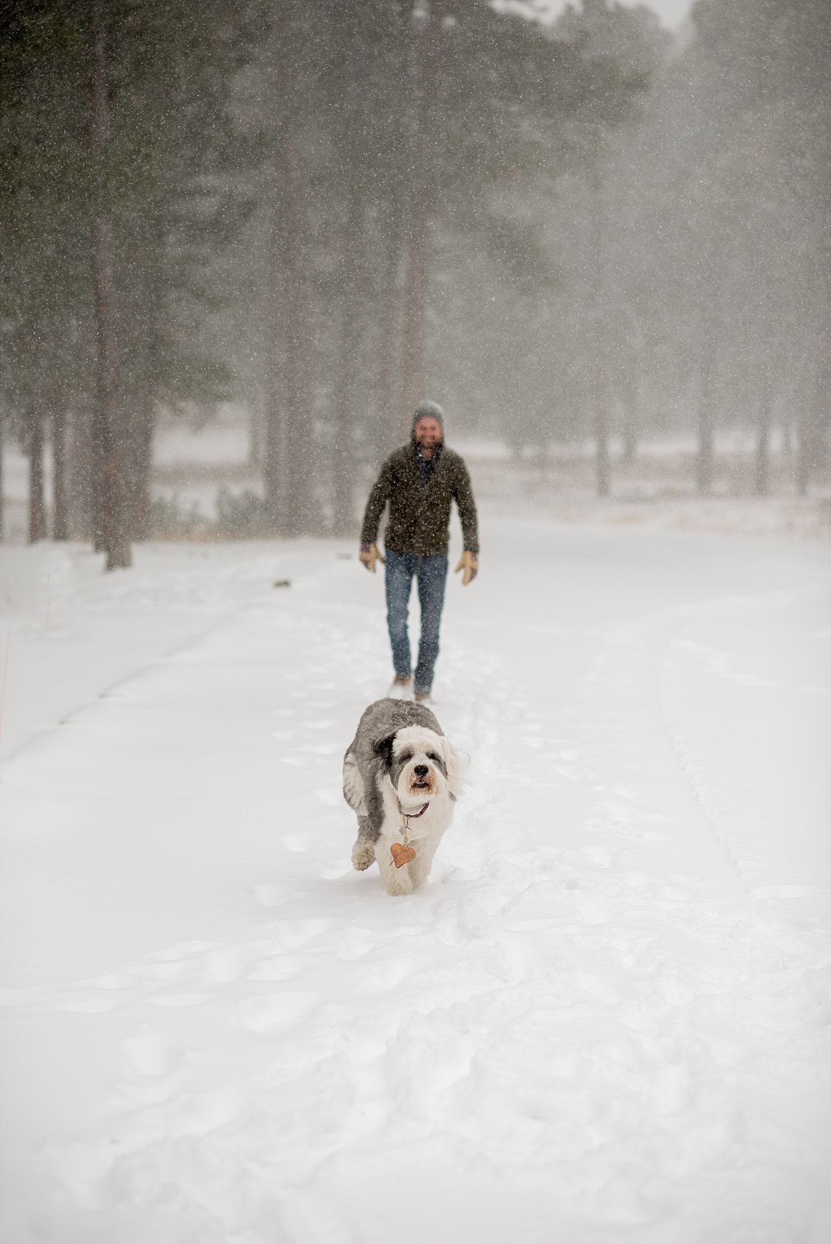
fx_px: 2940
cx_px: 416
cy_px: 622
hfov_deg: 16.1
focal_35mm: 85
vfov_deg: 23.9
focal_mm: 85
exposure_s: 1/1000
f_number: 2.5
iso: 200
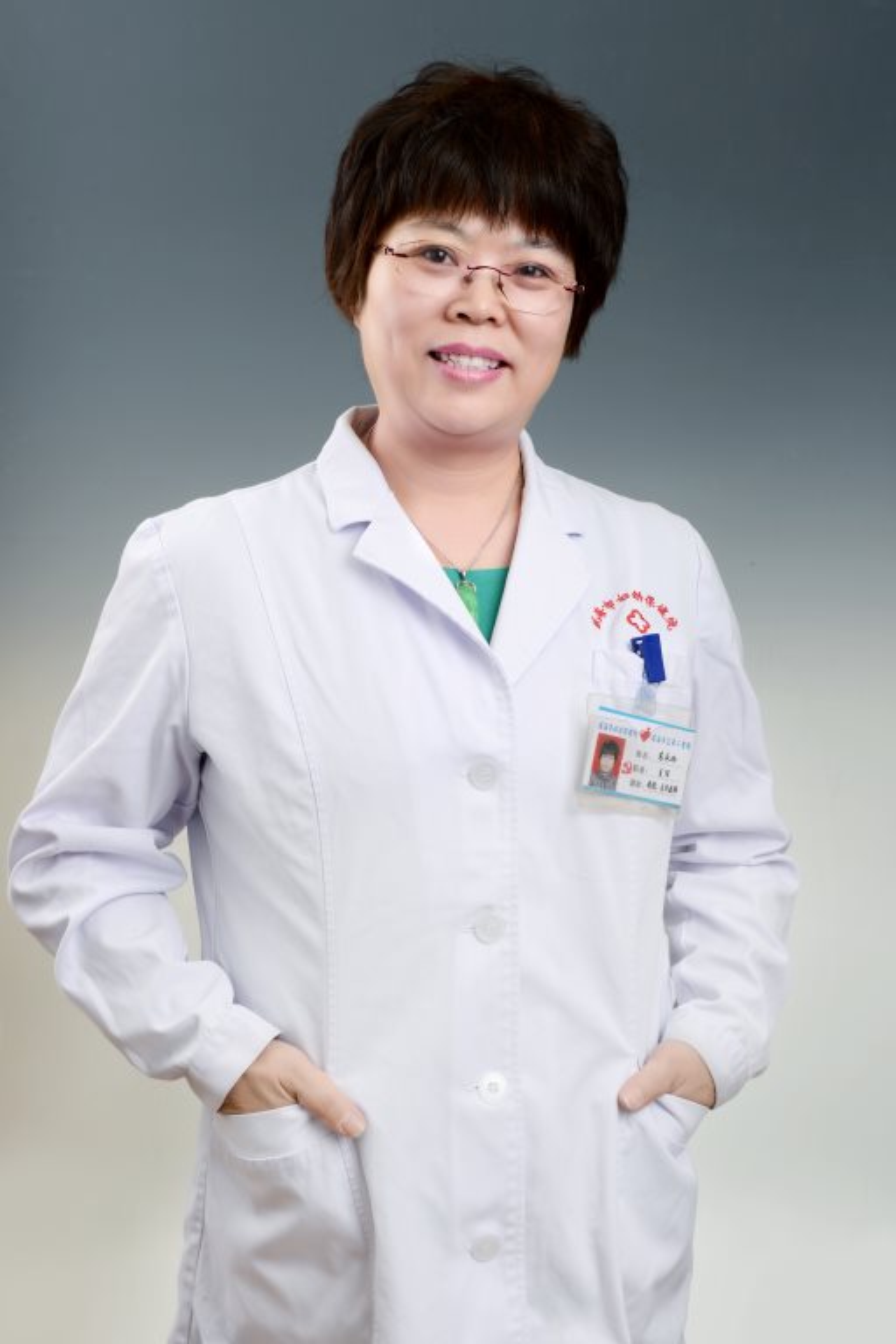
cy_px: 672
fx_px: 1941
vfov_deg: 38.2
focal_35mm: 52
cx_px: 448
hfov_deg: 26.0
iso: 100
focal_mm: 52
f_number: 10
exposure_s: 1/160
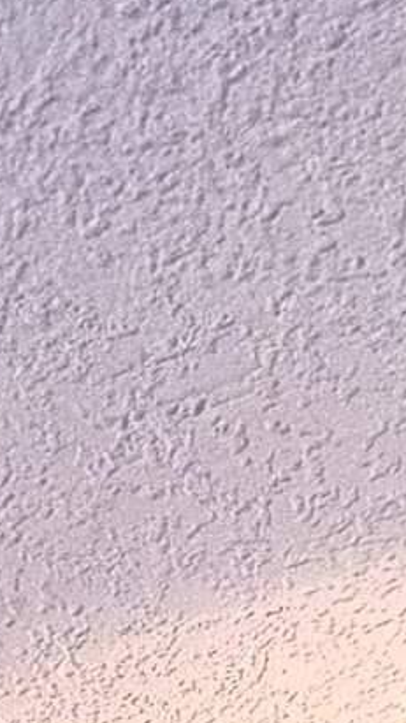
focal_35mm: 114
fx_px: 2183
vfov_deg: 14.9
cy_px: 1508
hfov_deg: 10.5
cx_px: -54
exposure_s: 1/60
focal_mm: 2.22
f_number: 2.2
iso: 500
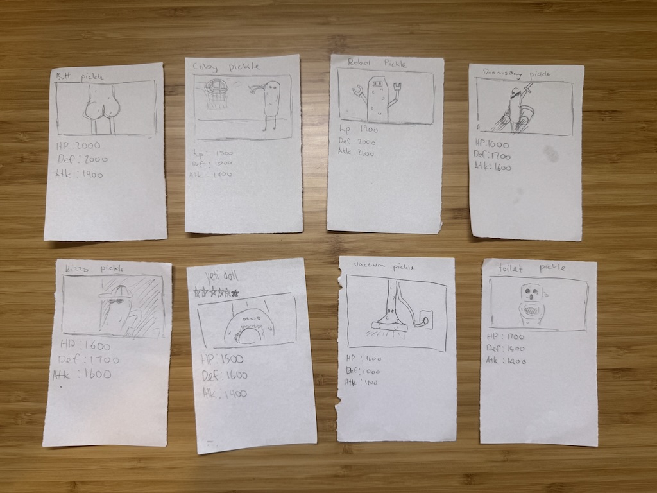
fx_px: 456
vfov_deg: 56.8
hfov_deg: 71.6
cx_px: 328
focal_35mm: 24
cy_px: 246
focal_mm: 6.76
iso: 100
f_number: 1.78
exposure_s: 1/120
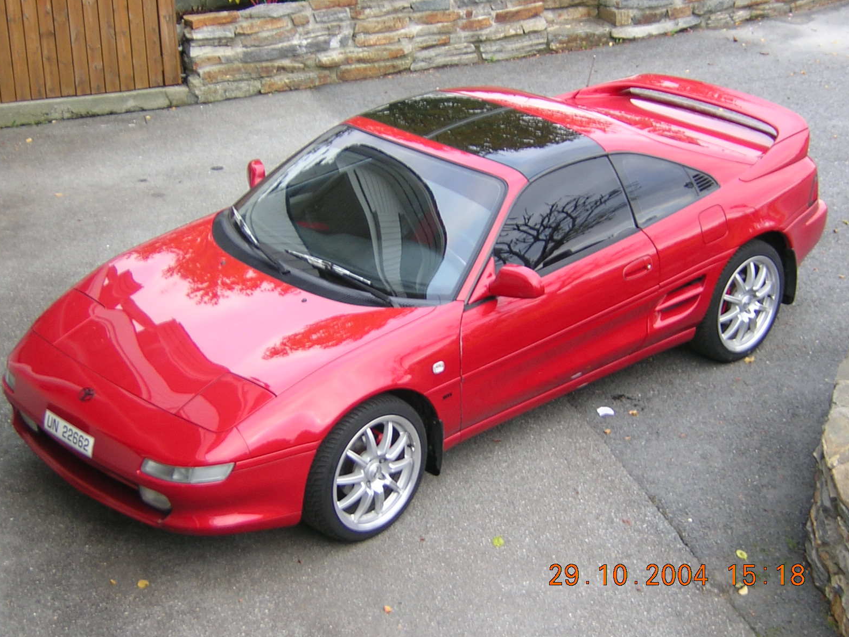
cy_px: 319
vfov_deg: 20.7
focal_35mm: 71
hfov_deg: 27.4
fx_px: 1741
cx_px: 424
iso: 100
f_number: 3.6
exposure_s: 1/9.2
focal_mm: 9.1
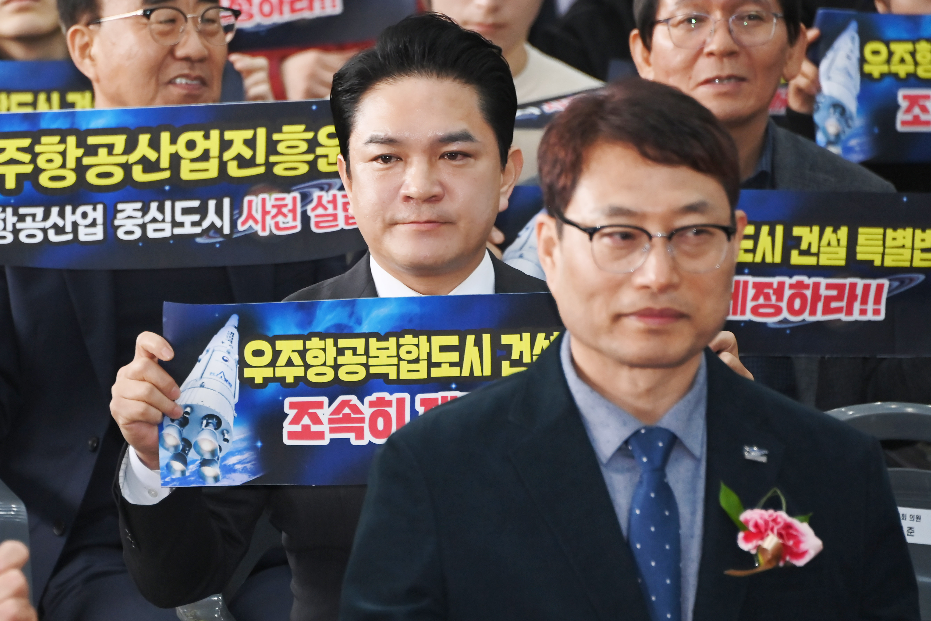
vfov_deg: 3.9
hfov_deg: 5.9
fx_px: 9051
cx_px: 412
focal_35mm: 350
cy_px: 329
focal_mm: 300
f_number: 6.3
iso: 2500
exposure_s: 1/250
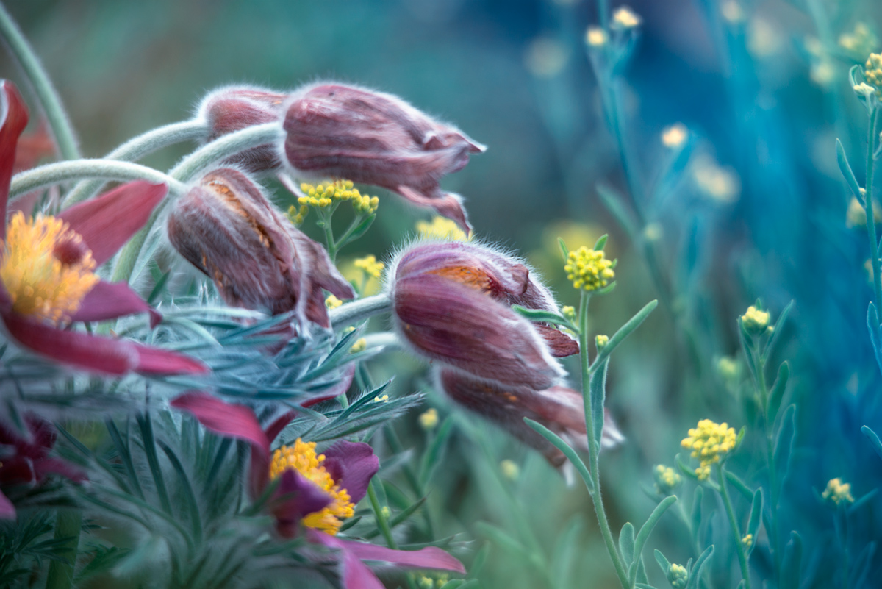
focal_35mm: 500
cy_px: 294
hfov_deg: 4.1
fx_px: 12254
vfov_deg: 2.8
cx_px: 441
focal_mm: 500
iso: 200
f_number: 6.3
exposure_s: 1/200
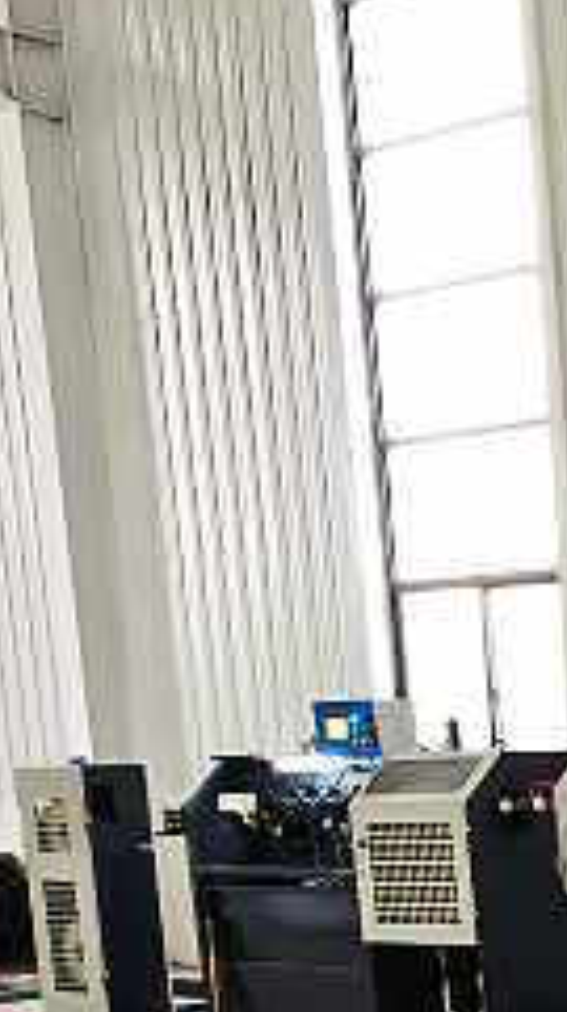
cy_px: 1142
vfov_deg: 25.6
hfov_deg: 13.0
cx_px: 1256
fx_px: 2038
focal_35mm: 76
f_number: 2.2
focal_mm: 1.95
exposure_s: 1/33.3
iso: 250
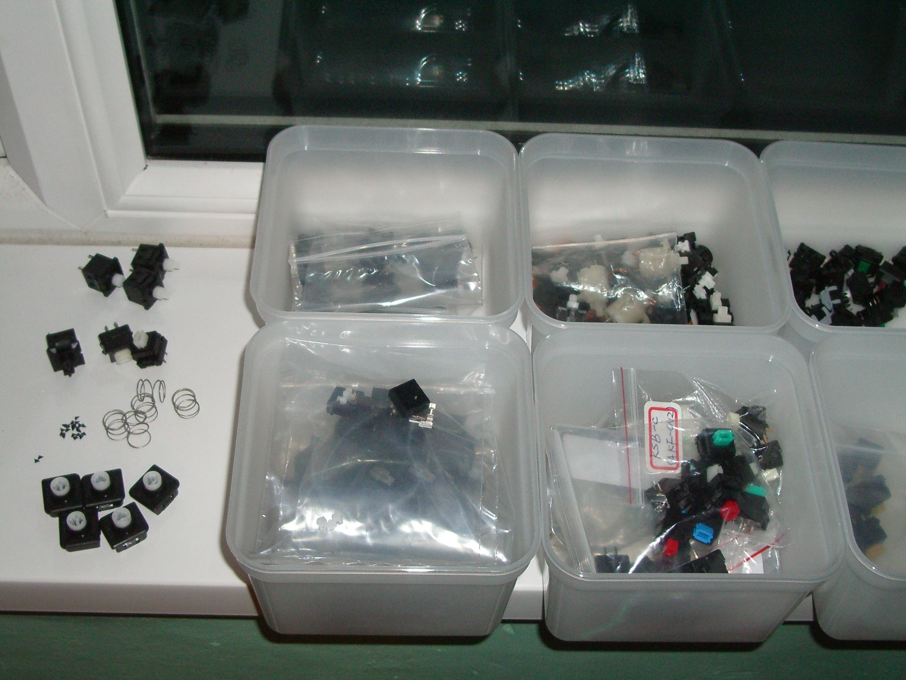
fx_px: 1282
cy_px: 340
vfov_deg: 29.7
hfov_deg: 38.9
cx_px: 453
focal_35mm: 49
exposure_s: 1/60
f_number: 3.1
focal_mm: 8.2
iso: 200
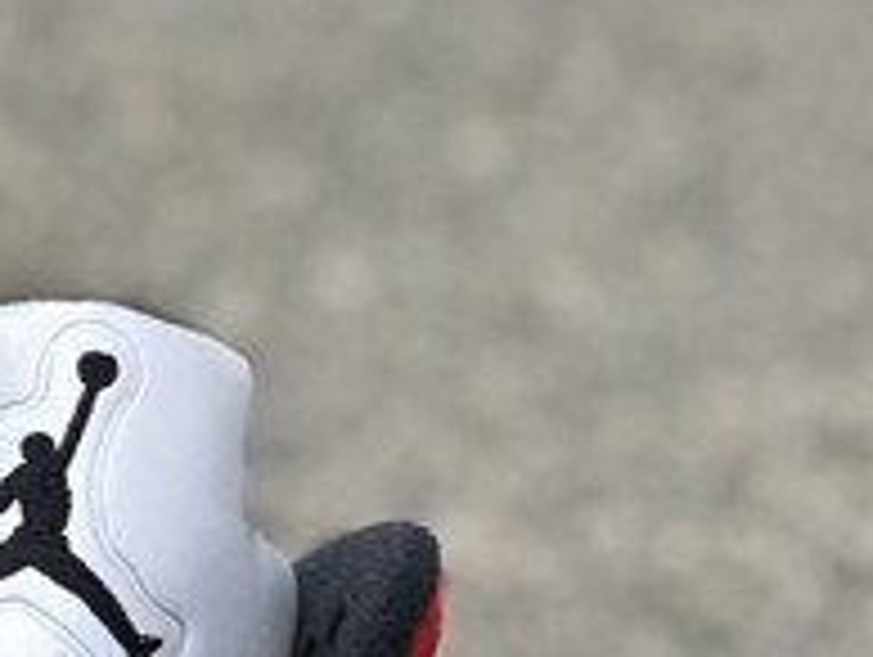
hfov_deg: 9.6
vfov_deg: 7.3
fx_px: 5000
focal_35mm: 198
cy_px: 1118
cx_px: -616
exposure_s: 1/236
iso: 16
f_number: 2.4
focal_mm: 6
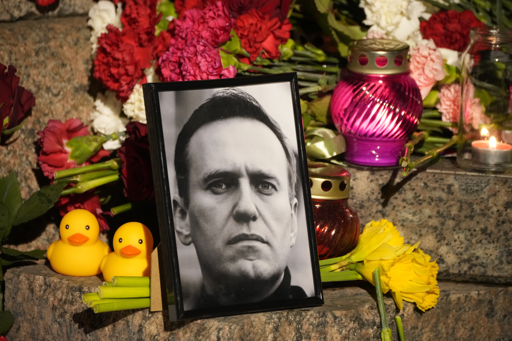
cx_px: 256
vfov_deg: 4.7
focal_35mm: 290
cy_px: 170
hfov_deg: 7.1
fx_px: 4124
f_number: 6.3
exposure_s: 1/30
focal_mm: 290
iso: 3200
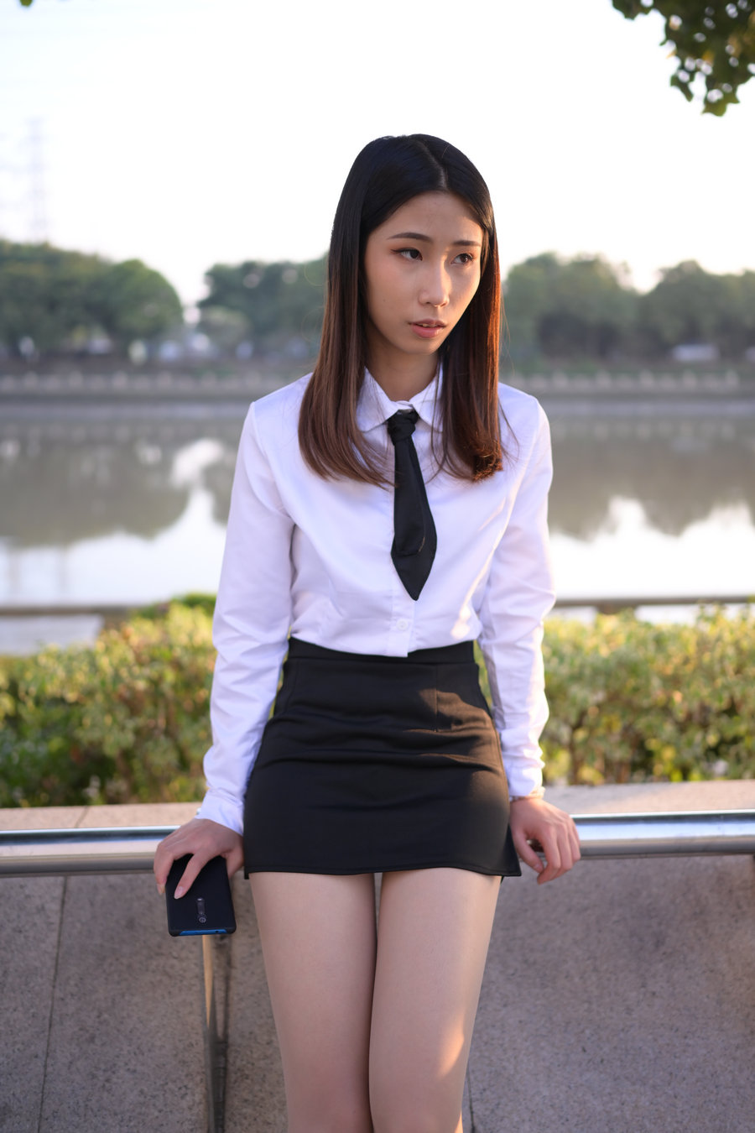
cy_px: 566
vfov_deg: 54.4
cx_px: 378
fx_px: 1101
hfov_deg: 37.9
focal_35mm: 35
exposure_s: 1/1000
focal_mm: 35
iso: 400
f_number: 1.8
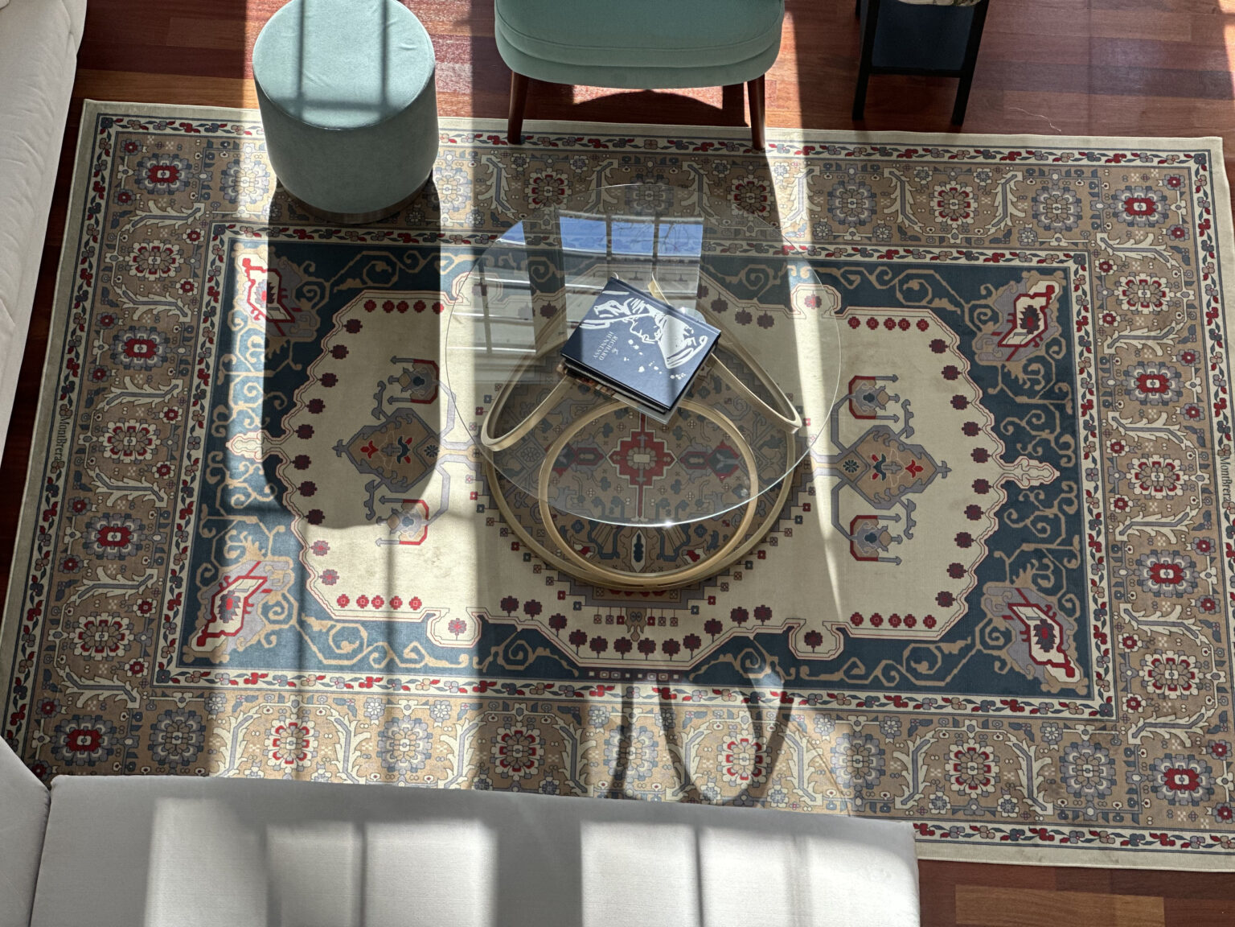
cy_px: 464
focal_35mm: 77
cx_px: 618
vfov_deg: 19.1
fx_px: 2747
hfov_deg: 25.3
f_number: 2.8
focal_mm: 9
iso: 125
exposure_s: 1/121
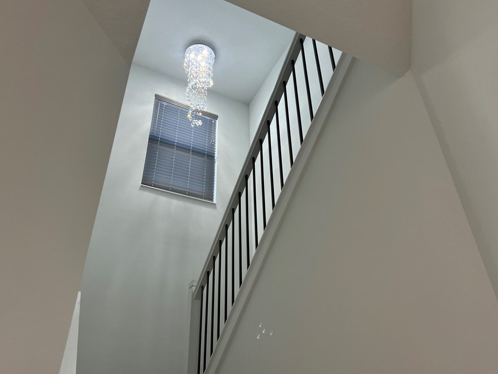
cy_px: 190
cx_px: 234
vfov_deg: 49.7
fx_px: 403
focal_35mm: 28
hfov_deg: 63.4
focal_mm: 5.7
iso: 64
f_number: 1.5
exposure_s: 1/124
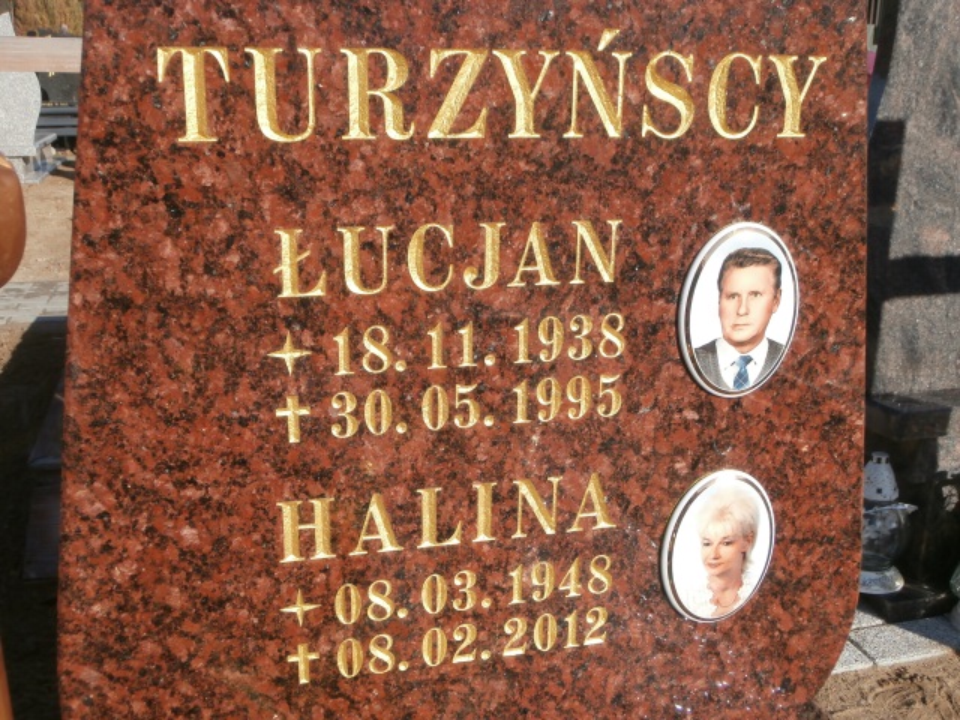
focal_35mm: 38
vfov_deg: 37.7
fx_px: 1054
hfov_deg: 49.0
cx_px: 480
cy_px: 360
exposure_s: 1/640
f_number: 3.9
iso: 100
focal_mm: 6.67
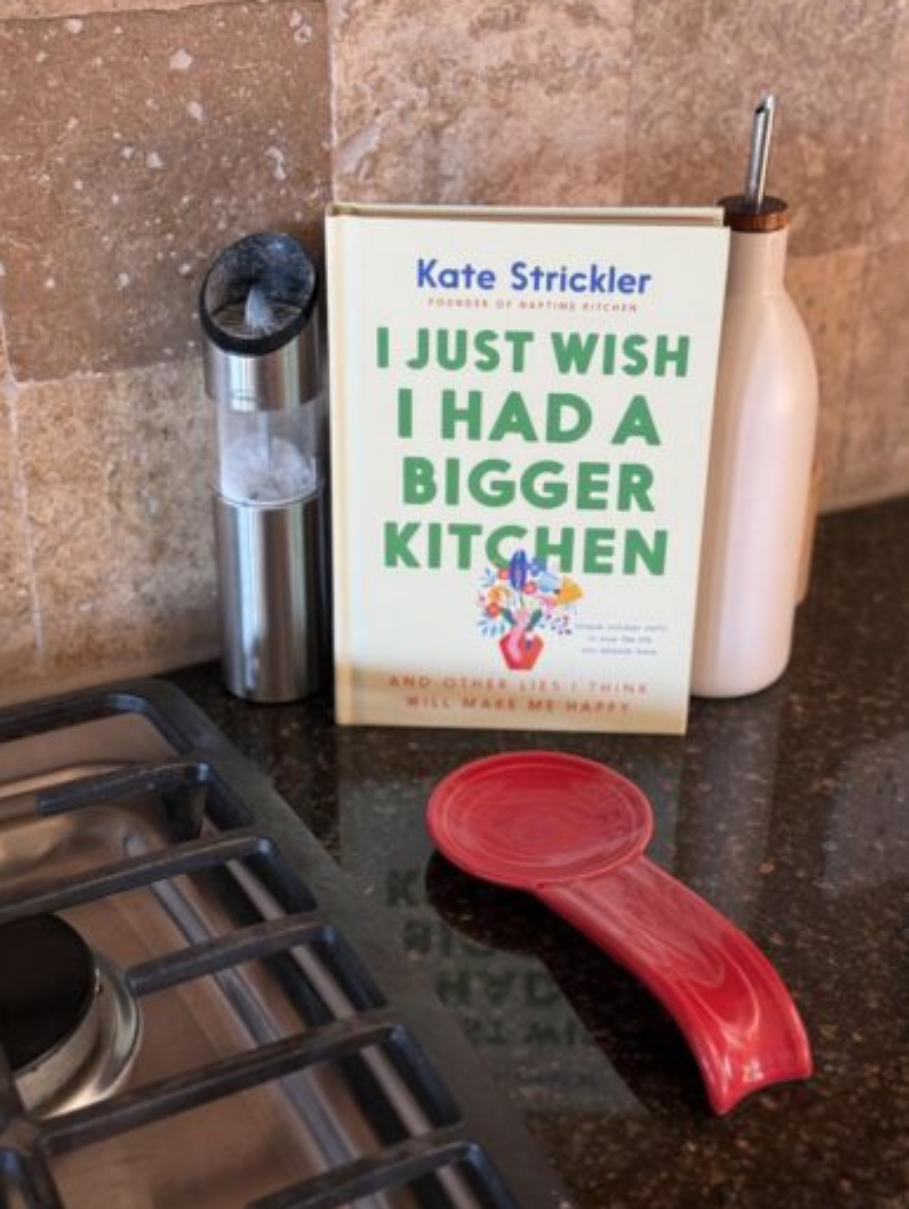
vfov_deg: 37.5
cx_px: 480
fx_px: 1782
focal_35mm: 51
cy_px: 612
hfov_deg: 28.6
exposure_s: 1/60
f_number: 1.78
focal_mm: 6.76
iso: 160
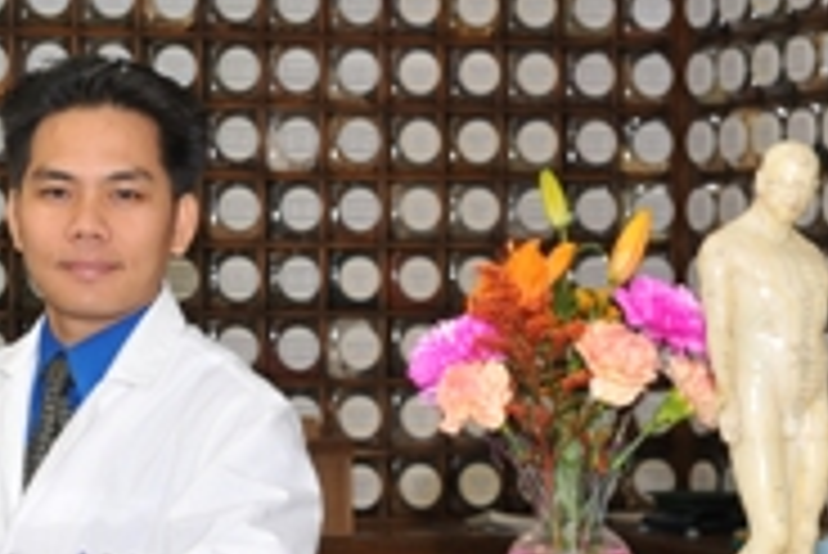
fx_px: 2854
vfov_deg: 11.1
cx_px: 58
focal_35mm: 124
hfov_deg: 16.3
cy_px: 212
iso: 200
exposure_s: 1/60
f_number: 6.3
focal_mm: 34
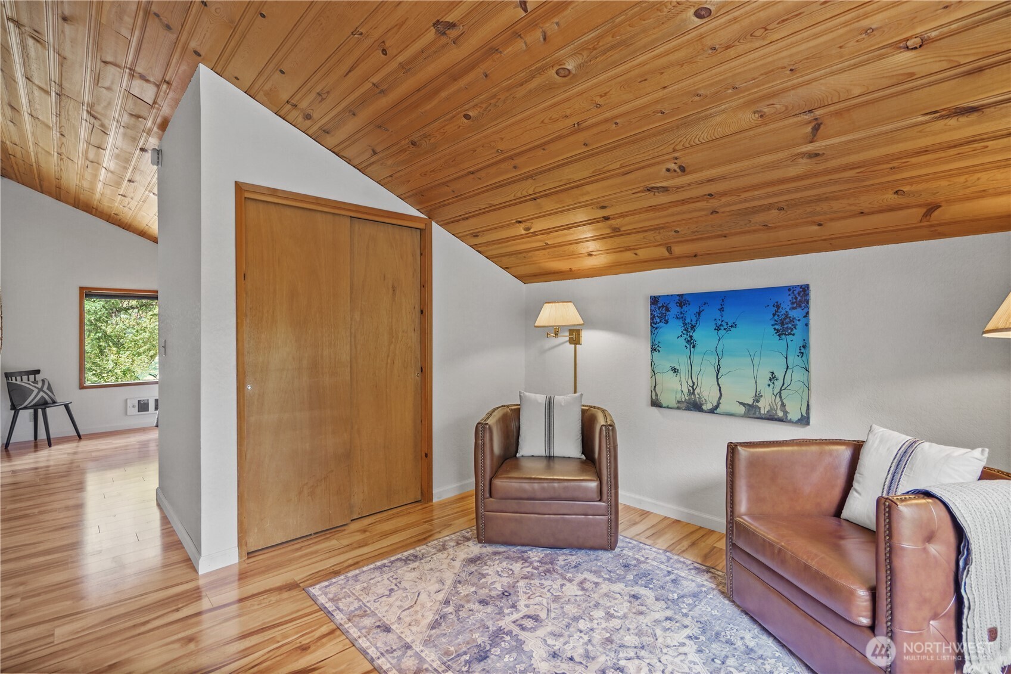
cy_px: 337
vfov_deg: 73.7
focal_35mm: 16
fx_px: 449
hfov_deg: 96.7
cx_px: 506
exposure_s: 1/6
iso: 400
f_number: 4
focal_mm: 16
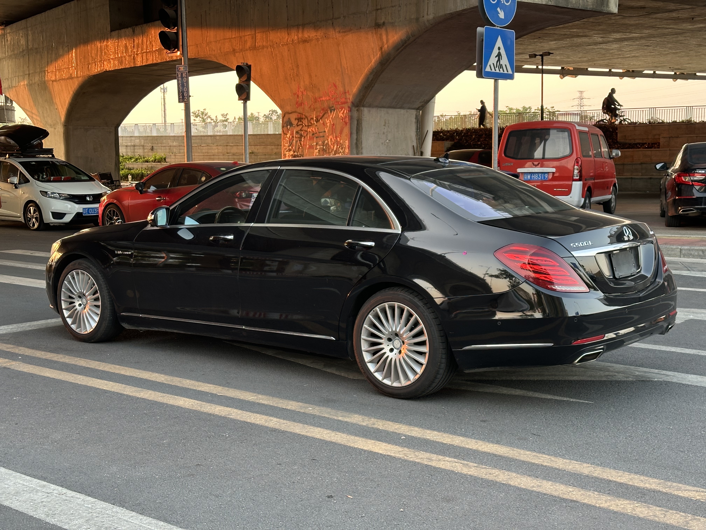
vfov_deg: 30.3
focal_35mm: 48
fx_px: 979
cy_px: 265
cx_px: 353
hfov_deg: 39.7
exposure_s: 1/71
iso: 80
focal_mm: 6.86
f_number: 1.78
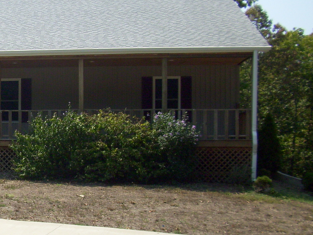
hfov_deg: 24.4
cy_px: 164
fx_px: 678
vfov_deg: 19.6
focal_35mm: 75
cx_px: -24
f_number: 5.6
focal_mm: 5.7
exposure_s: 1/250
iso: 80
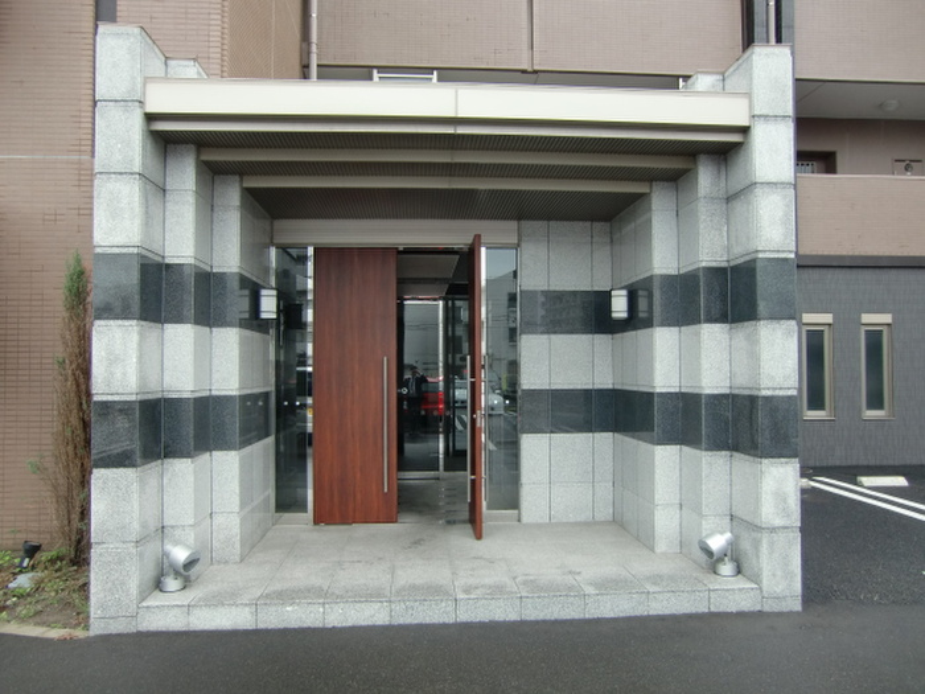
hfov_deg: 71.6
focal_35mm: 24
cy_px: 347
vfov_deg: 56.8
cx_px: 462
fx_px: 641
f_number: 3.2
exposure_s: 1/100
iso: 64
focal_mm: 4.3
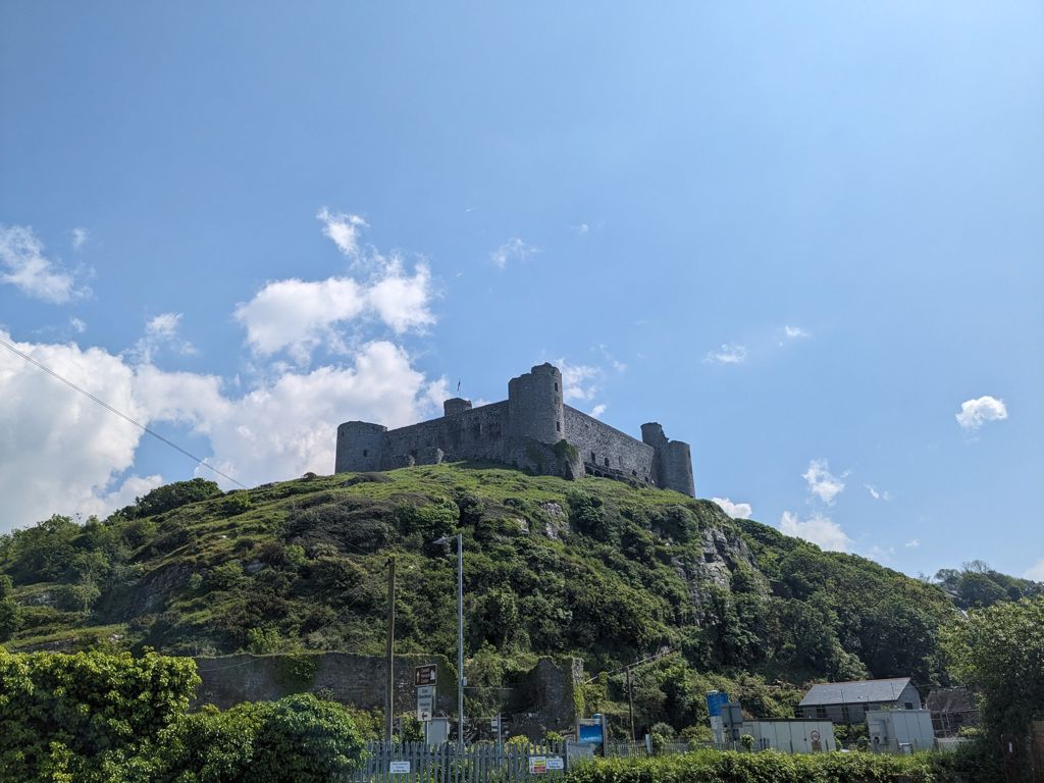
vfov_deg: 51.4
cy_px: 392
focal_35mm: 27
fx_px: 814
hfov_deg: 65.3
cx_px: 522
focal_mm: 4.38
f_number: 1.73
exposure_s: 1/5848
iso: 58
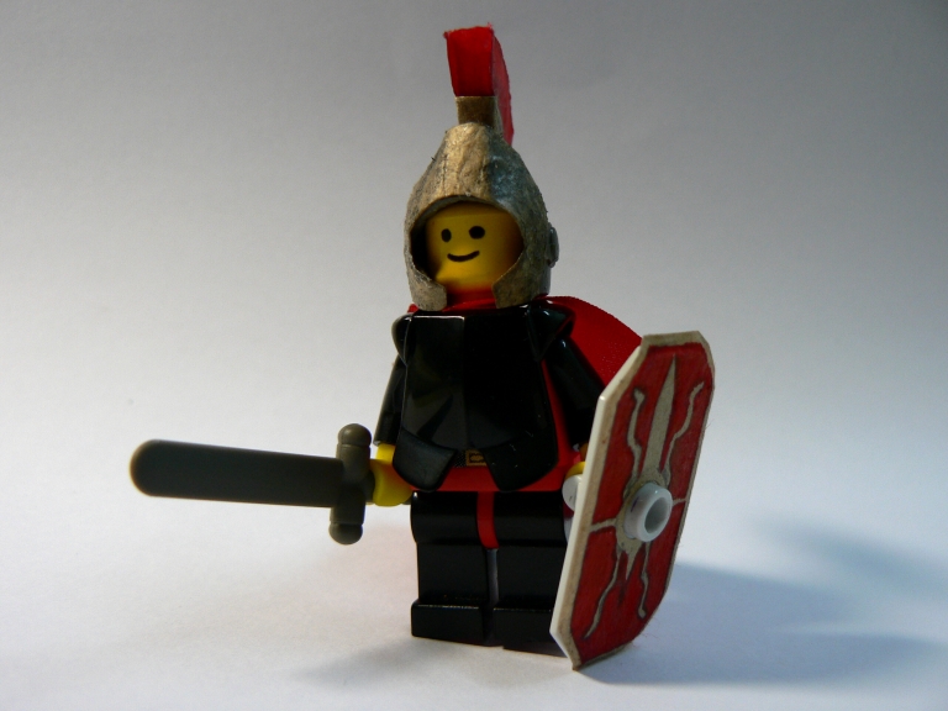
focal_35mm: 36
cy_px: 356
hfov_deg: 51.4
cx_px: 474
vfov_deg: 39.7
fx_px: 986
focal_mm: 6
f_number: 2.8
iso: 80
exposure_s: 1/30
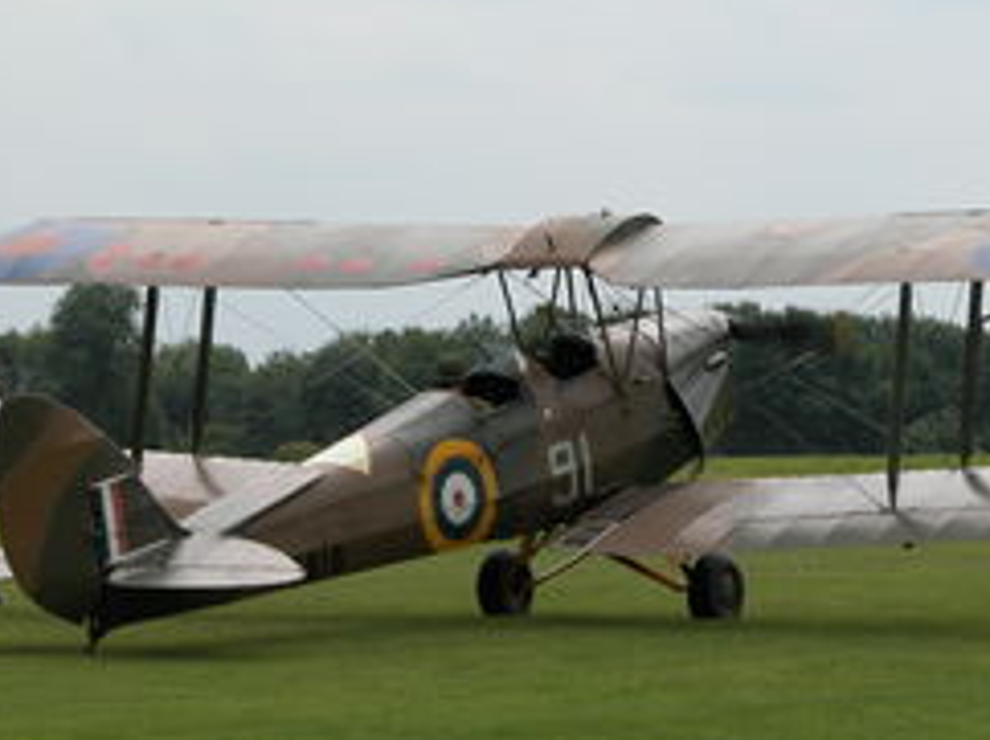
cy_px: 335
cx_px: 569
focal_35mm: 225
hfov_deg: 8.8
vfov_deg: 6.6
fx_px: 6429
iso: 100
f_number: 6.1
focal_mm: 34.7
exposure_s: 1/406
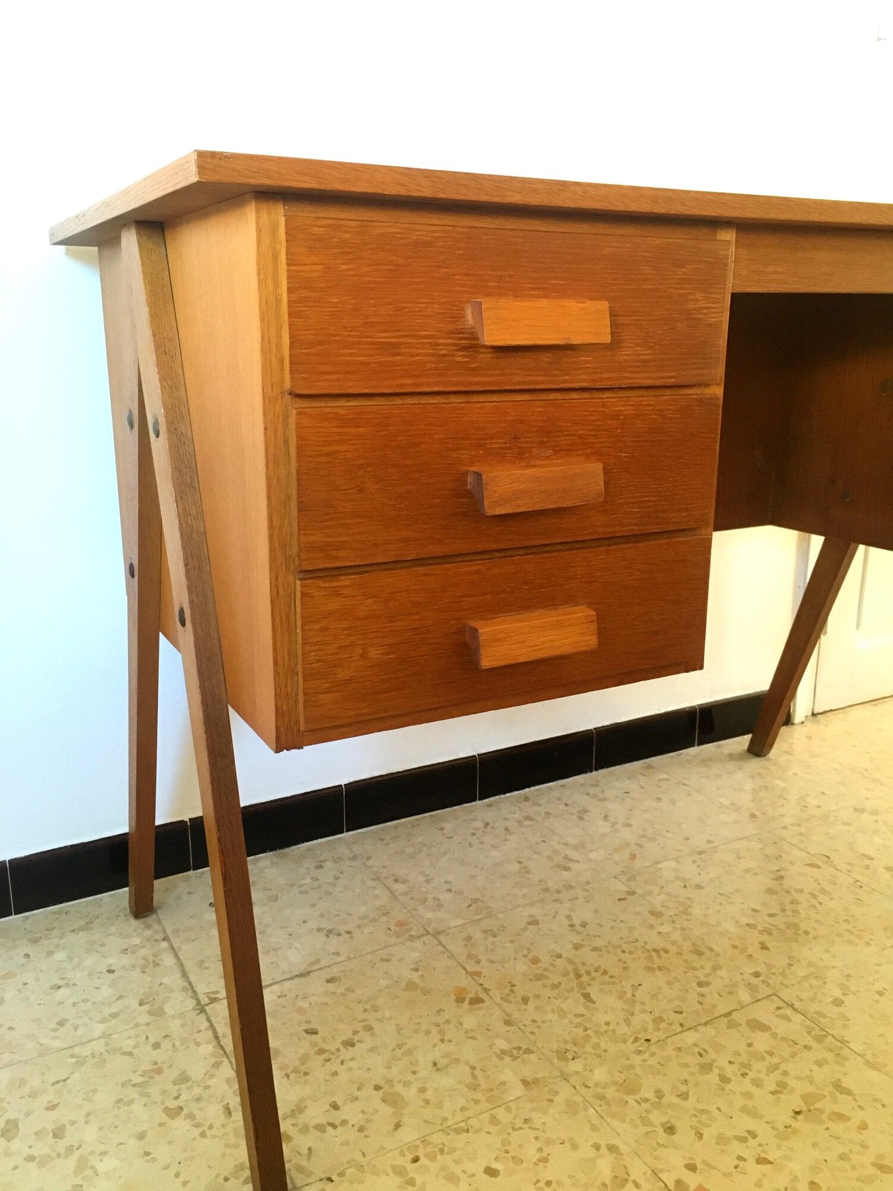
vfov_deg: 61.7
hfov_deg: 48.2
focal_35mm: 29
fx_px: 997
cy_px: 596
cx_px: 446
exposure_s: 1/25
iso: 200
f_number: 2.2
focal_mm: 4.15
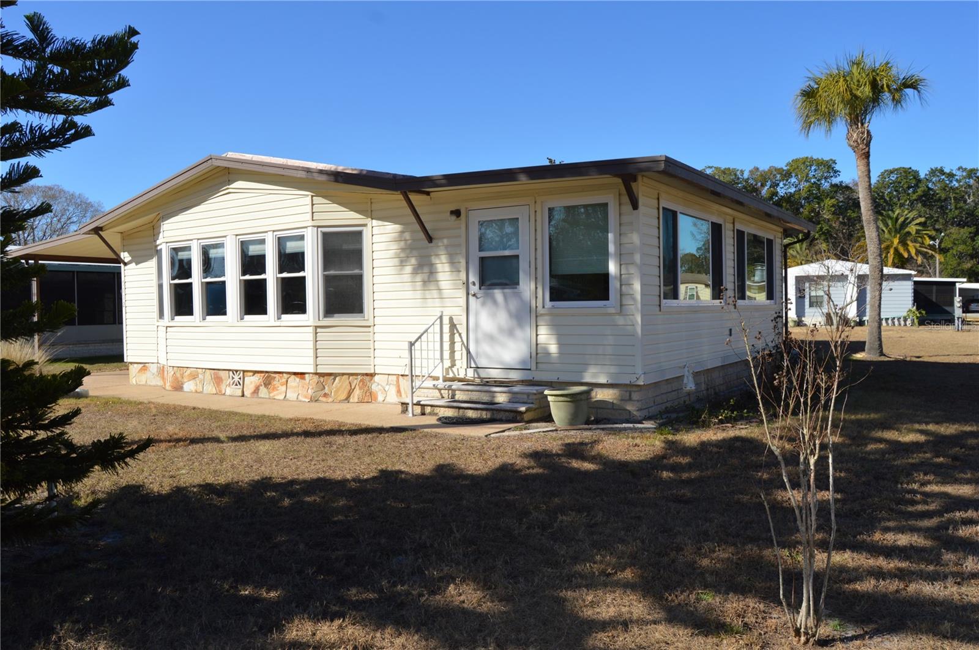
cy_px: 325
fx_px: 733
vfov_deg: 47.8
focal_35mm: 27
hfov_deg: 67.4
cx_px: 490
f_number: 10
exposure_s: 1/200
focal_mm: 18
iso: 100
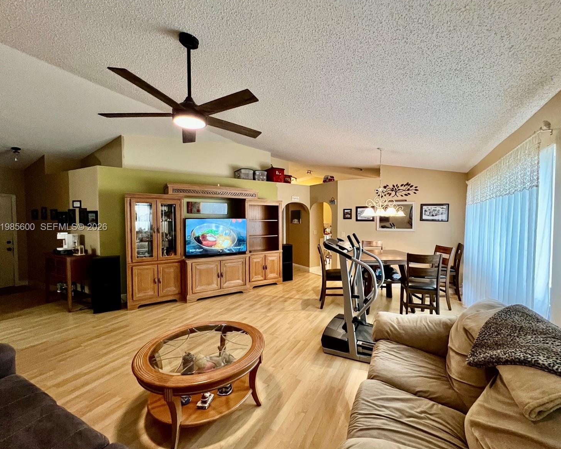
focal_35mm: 14
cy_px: 228
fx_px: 232
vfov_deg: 88.0
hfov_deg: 100.6
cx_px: 296
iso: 640
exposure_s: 1/60
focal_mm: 1.57
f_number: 1.8
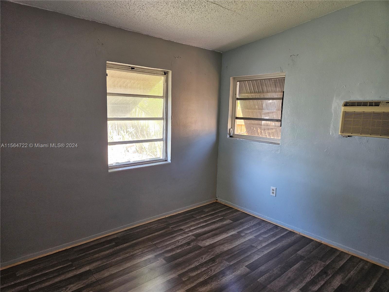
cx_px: 194
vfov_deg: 58.9
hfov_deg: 73.9
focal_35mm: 23
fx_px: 258
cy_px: 146
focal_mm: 5.4
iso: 400
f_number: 1.8
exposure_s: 1/120
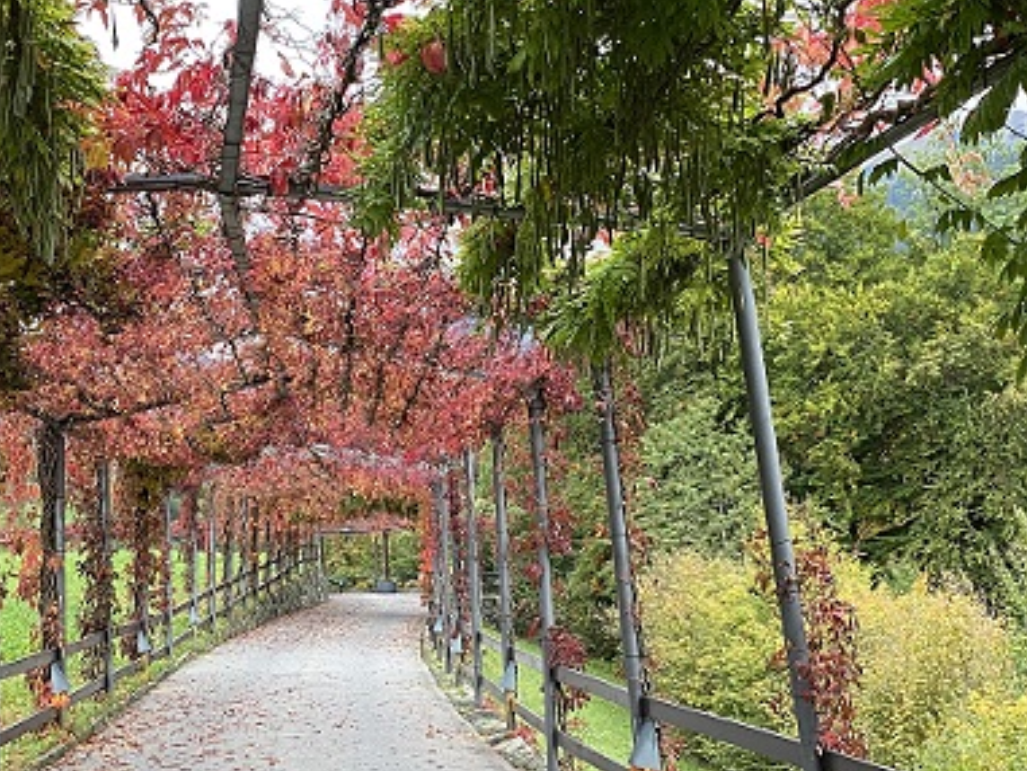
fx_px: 1632
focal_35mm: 55
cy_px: 438
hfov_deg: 34.9
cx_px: 565
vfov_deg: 26.5
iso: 125
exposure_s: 1/76
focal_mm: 4.25
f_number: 1.8
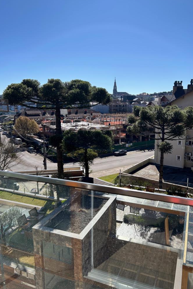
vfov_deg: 65.5
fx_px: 225
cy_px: 141
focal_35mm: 28
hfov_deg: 46.3
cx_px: 107
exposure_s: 1/5319
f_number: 1.5
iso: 50
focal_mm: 5.7
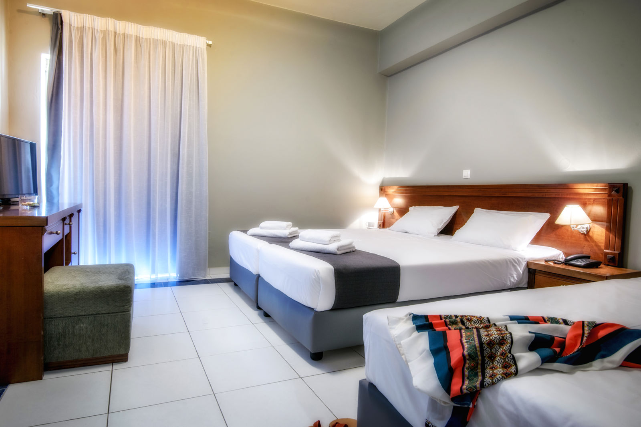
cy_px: 214
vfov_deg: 57.2
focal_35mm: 22
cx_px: 320
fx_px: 392
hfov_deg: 78.6
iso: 400
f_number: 10
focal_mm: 22
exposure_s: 1/1.25
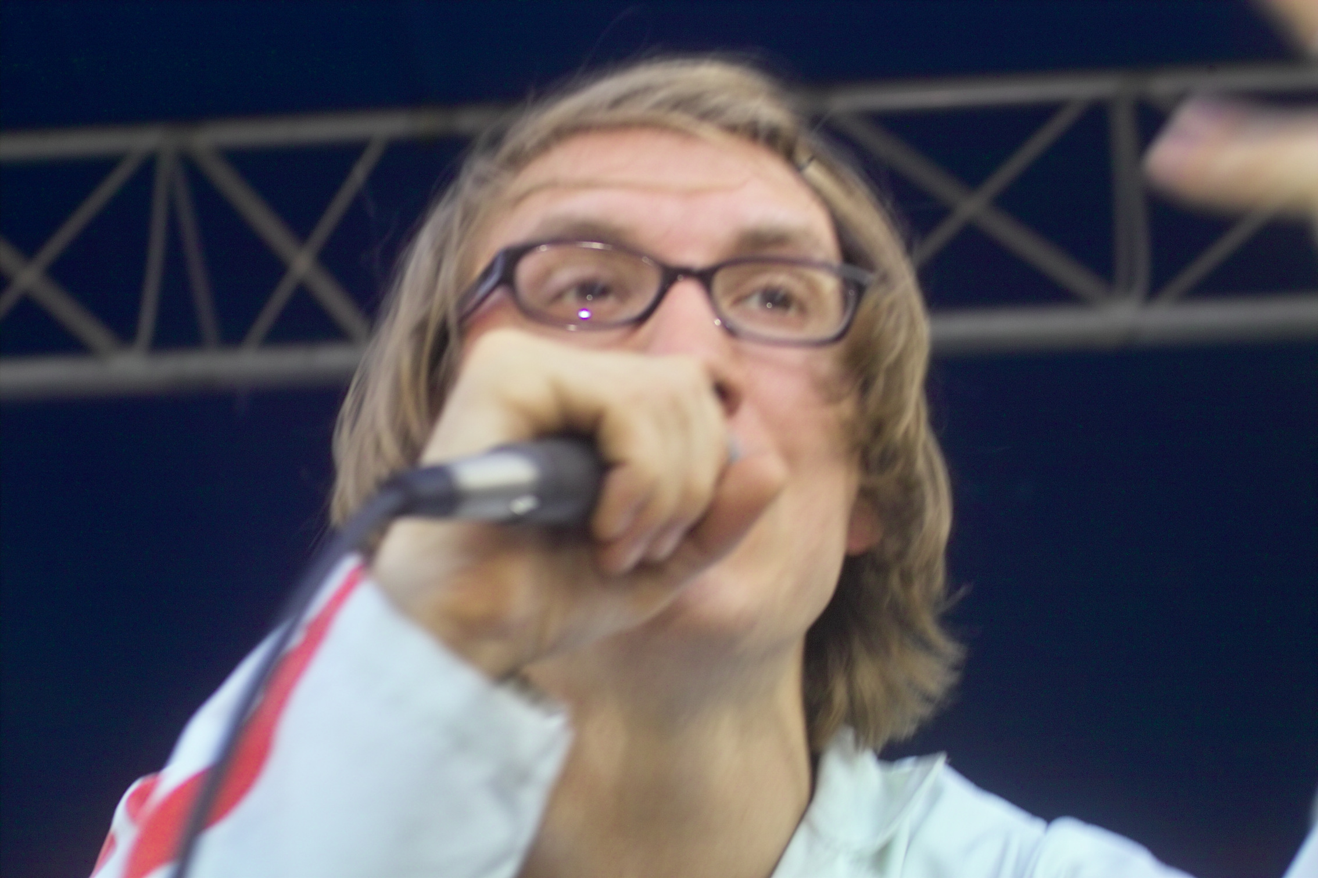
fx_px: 3112
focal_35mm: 85
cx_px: 659
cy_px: 439
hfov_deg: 23.9
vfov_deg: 16.1
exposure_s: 1/60
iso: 100
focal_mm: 50
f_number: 4.5
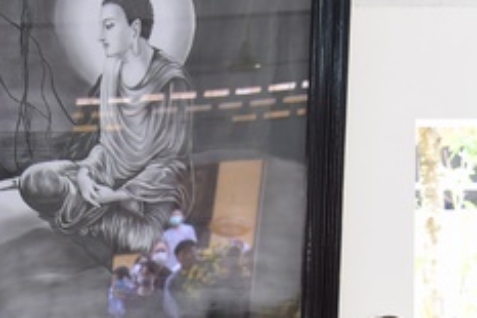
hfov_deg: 19.0
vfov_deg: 12.4
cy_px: 432
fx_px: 1403
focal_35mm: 106
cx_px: 49
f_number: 4
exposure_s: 1/30
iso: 1000
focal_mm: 38
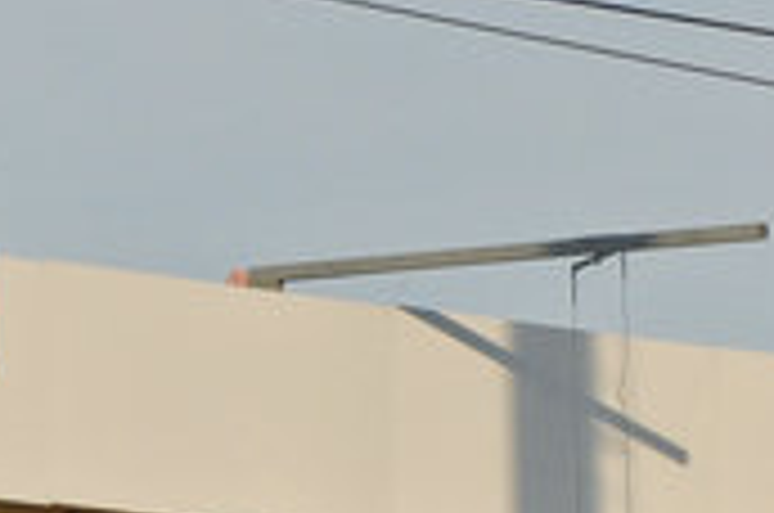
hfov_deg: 2.8
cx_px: 981
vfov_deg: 1.9
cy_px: 956
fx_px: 15709
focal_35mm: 732
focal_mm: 70
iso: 250
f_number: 7.1
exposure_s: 1/800
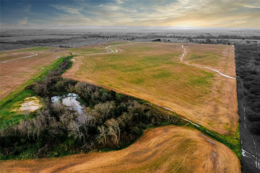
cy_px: 86
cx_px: 130
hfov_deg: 65.5
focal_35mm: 28
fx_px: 202
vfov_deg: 46.4
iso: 100
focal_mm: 10.26
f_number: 4.5
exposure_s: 1/200
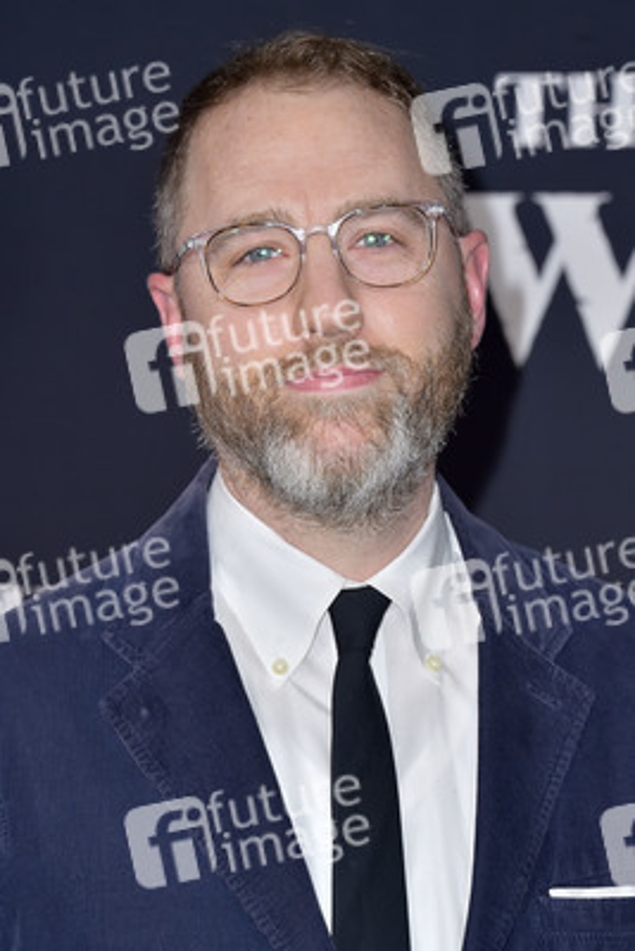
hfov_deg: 10.2
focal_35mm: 135
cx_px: 318
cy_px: 476
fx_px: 3569
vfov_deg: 15.2
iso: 320
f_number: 7.1
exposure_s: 1/250
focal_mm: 135
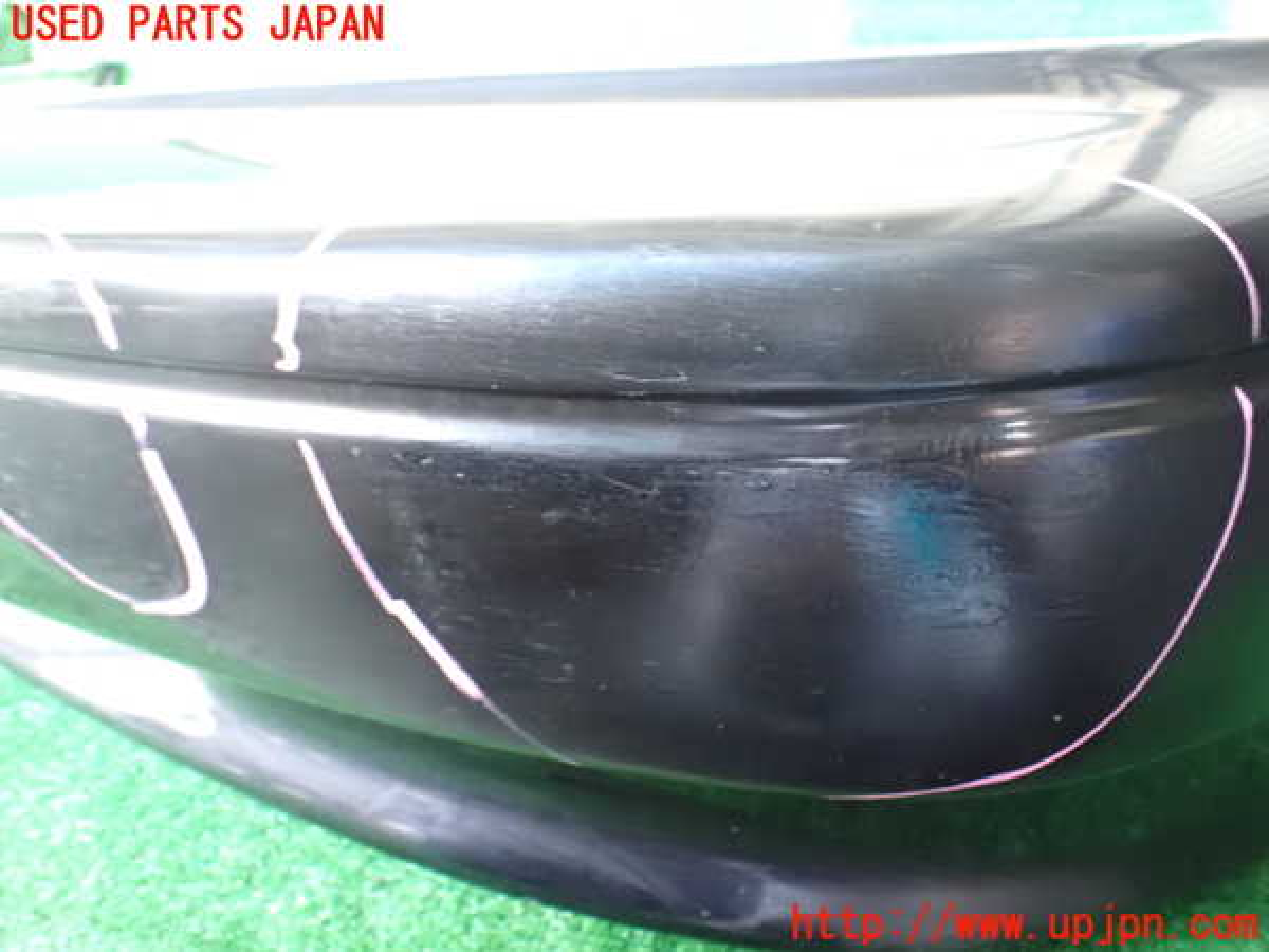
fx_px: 1100
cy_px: 476
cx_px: 634
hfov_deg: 60.0
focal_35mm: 30
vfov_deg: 46.8
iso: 1600
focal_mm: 5.4
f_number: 2.3
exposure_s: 1/15
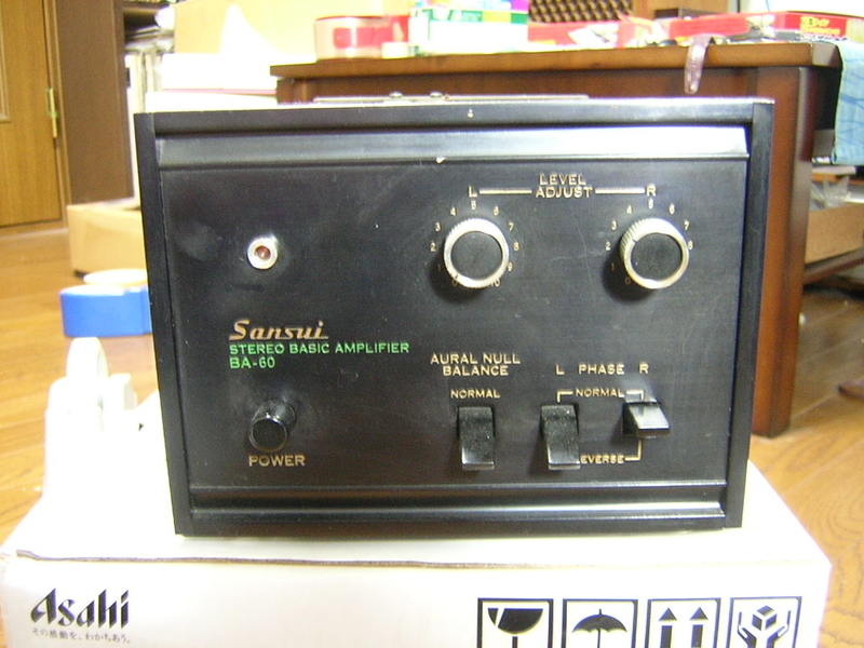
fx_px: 899
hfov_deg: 51.4
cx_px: 432
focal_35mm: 36
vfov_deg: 39.7
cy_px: 324
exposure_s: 1/3.2
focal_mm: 4.7
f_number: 2.6
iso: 374
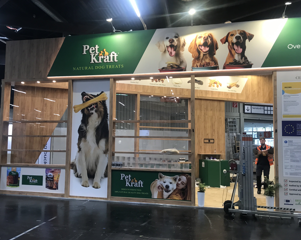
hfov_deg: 58.7
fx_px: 267
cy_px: 122
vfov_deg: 48.5
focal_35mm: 30
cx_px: 139
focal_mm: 3.99
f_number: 1.8
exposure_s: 1/20
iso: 32
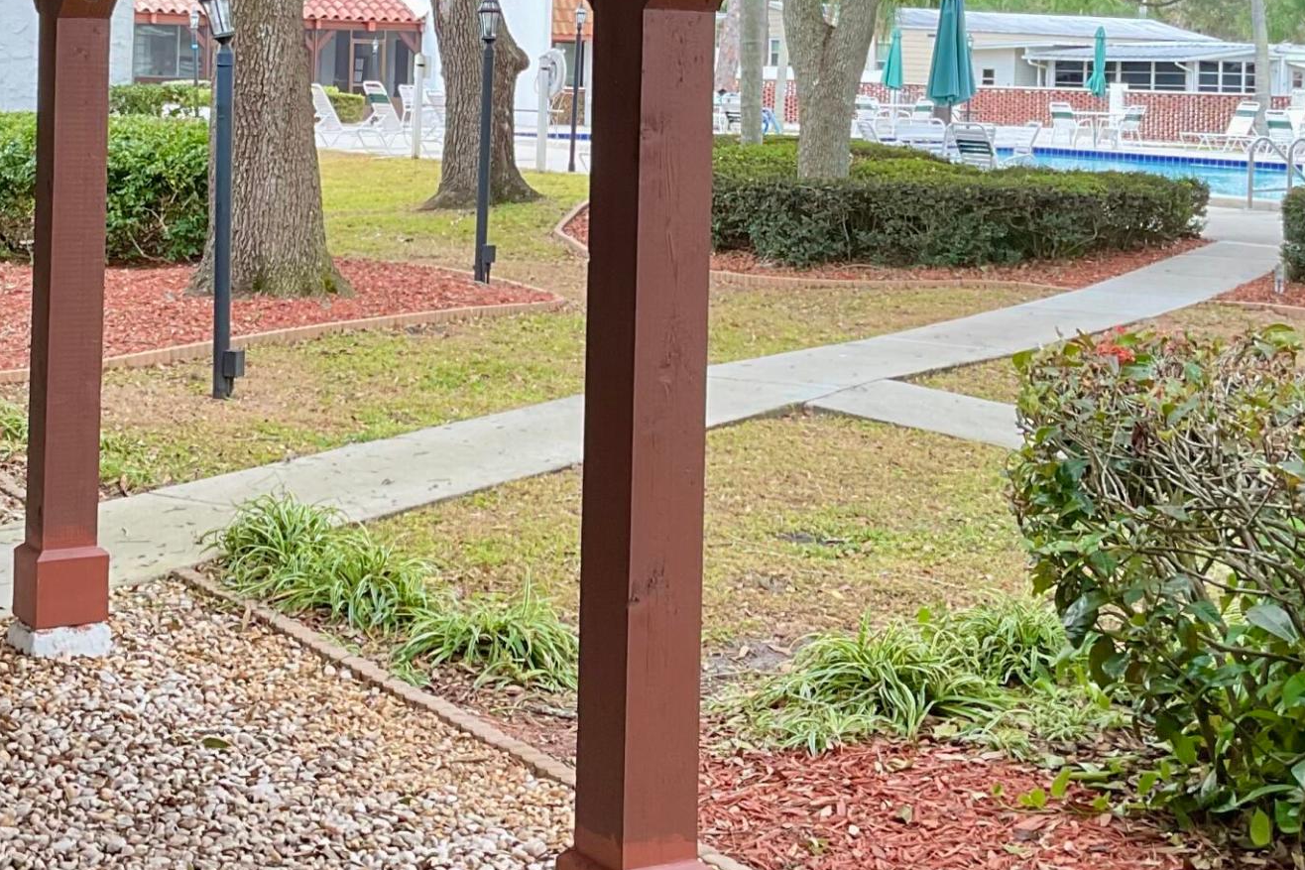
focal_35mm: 66
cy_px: 89
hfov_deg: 30.4
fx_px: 2392
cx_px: 506
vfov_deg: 20.2
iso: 25
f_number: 1.8
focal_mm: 3
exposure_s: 1/120
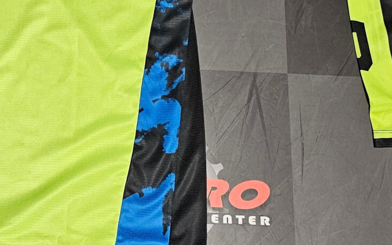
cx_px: -17
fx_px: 908
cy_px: 103
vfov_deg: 15.4
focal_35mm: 85
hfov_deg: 23.2
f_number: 1.7
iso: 250
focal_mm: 6.3
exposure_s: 1/100
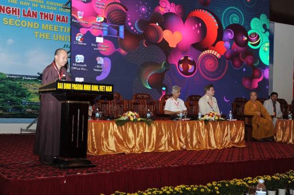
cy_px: 98
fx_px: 408
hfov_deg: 39.6
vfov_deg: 26.9
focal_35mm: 50
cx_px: 147
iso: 400
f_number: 5.6
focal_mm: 50
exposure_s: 1/40
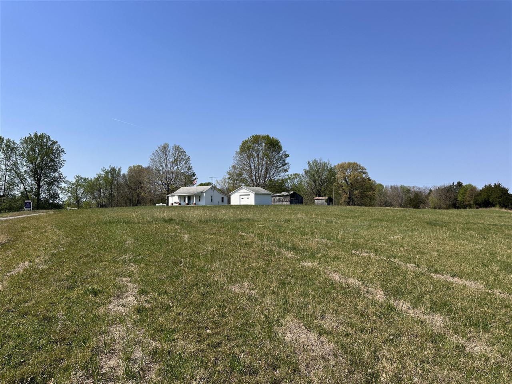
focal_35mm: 24
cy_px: 192
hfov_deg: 71.6
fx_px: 355
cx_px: 256
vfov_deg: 56.8
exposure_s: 1/5848
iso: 80
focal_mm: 6.86
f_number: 1.78
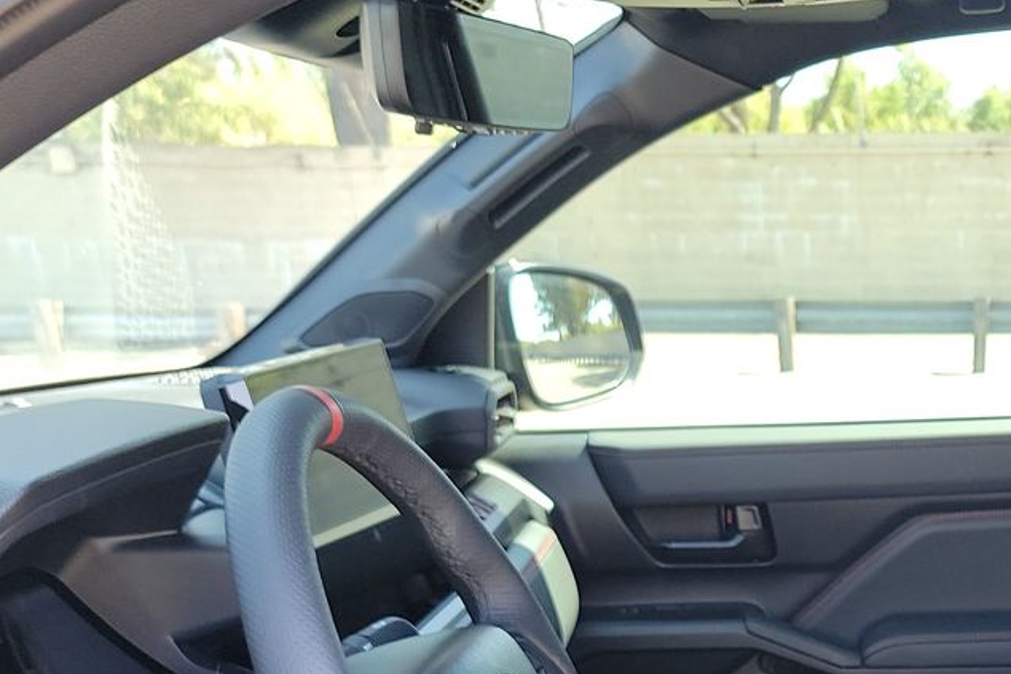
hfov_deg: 30.0
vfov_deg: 19.8
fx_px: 1770
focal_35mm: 63
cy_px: 875
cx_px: 981
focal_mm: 6.7
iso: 120
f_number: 1.8
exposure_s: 1/59
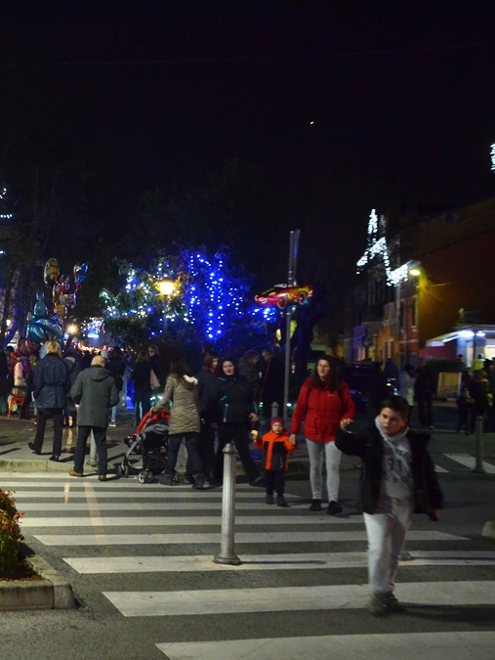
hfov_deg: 28.4
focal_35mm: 48
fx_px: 914
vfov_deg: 39.6
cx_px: -3
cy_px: 330
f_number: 3.8
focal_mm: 22
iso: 2800
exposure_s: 1/30
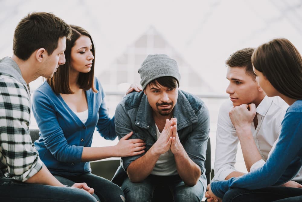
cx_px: 151
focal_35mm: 122
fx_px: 1024
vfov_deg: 11.3
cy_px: 101
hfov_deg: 16.8
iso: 160
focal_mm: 122
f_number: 3.5
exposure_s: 1/125
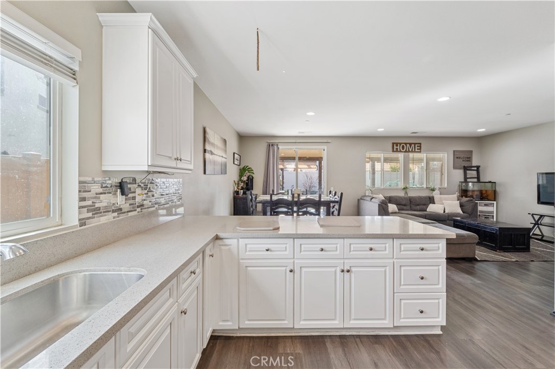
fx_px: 216
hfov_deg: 104.3
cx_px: 278
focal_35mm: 14
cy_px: 184
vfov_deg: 81.2
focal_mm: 14
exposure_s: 1/13
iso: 320
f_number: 9
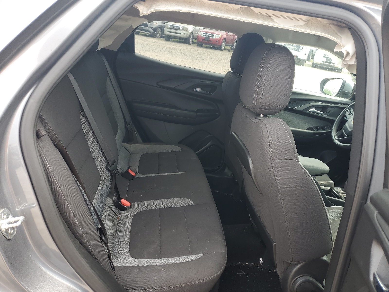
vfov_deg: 53.1
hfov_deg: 67.3
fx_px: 292
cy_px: 146
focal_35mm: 26
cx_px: 194
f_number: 1.5
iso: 50
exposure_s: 1/200
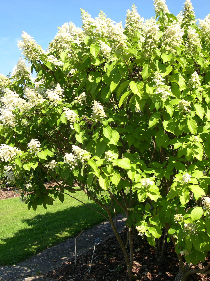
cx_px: 105
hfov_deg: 37.7
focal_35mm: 38
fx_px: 307
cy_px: 140
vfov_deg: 49.0
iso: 100
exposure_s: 1/87
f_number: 7.6
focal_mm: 8
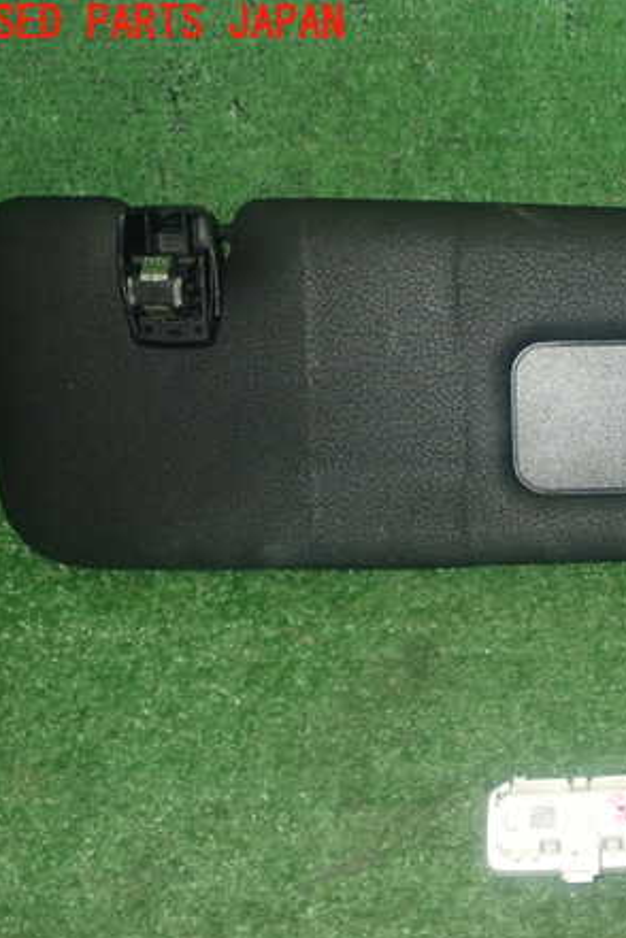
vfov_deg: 34.5
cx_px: 596
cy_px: 476
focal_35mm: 58
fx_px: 1513
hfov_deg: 22.6
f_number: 8
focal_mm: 7.31
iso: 800
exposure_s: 1/40
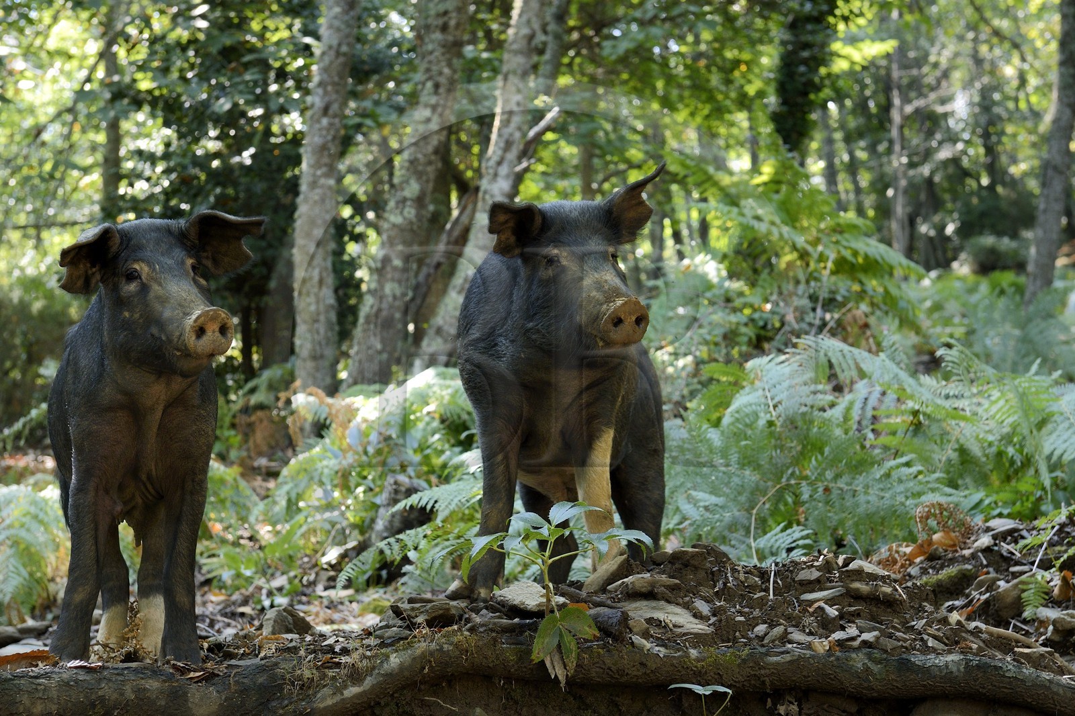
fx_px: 2090
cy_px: 358
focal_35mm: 70
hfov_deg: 28.8
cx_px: 538
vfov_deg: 19.4
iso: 500
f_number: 5.6
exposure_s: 1/125
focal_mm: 70
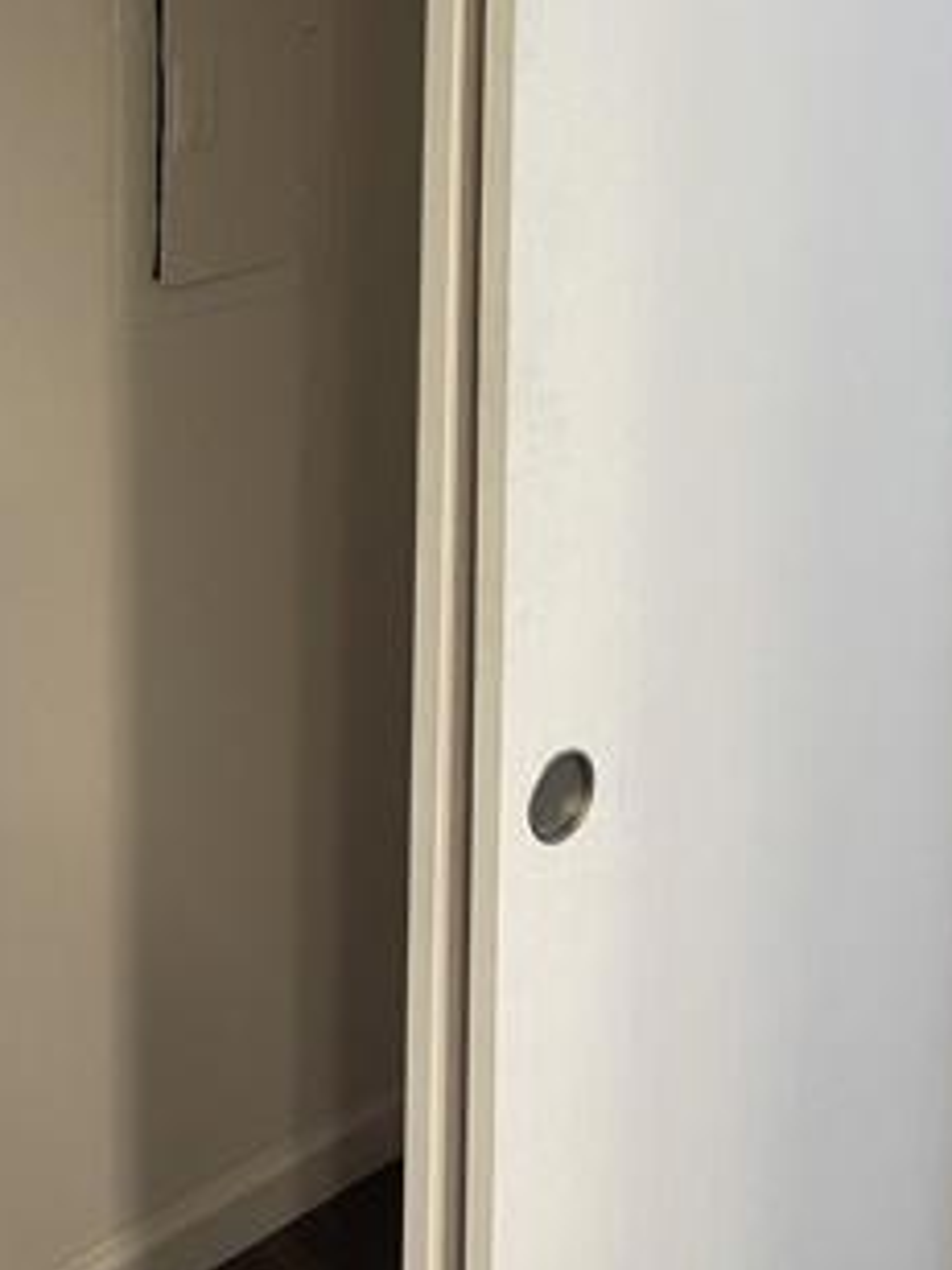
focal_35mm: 54
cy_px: 120
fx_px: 1980
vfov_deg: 33.6
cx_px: 152
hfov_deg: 26.4
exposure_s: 1/60
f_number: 1.6
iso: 200
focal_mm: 5.1
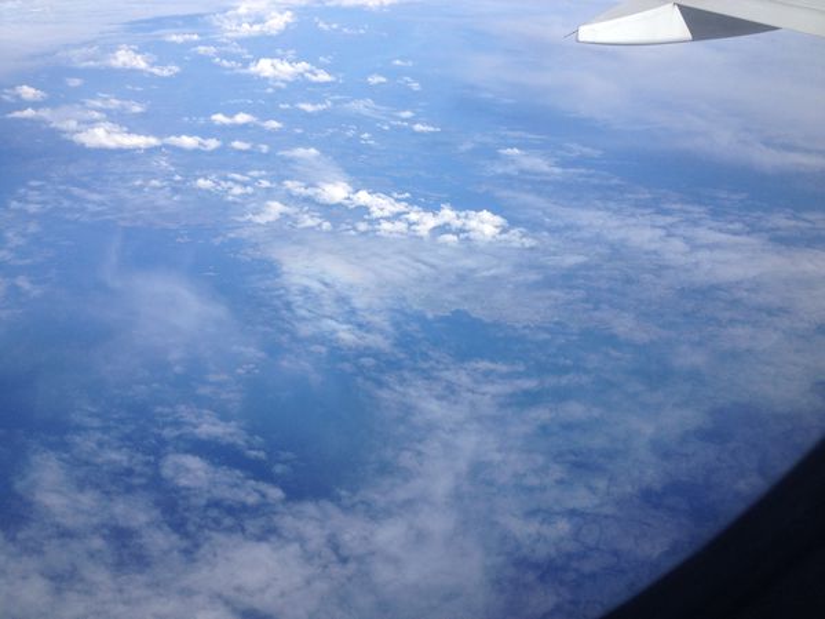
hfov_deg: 52.6
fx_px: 834
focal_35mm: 35
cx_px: 412
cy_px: 310
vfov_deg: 40.7
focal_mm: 4.28
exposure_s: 1/2208
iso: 50
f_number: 2.4
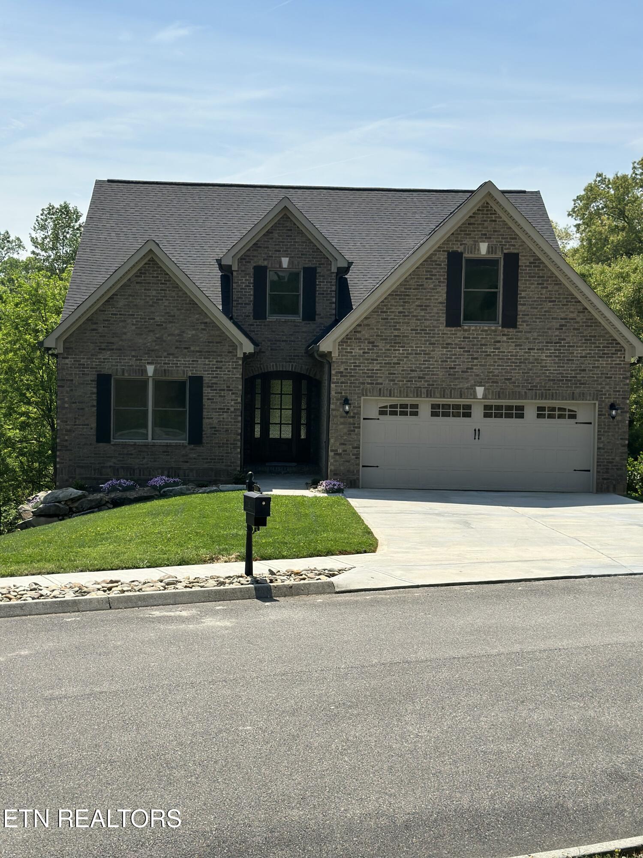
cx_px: 322
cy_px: 429
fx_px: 1189
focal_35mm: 48
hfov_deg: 30.3
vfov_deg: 39.7
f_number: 1.78
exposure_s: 1/6623
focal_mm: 6.86
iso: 100
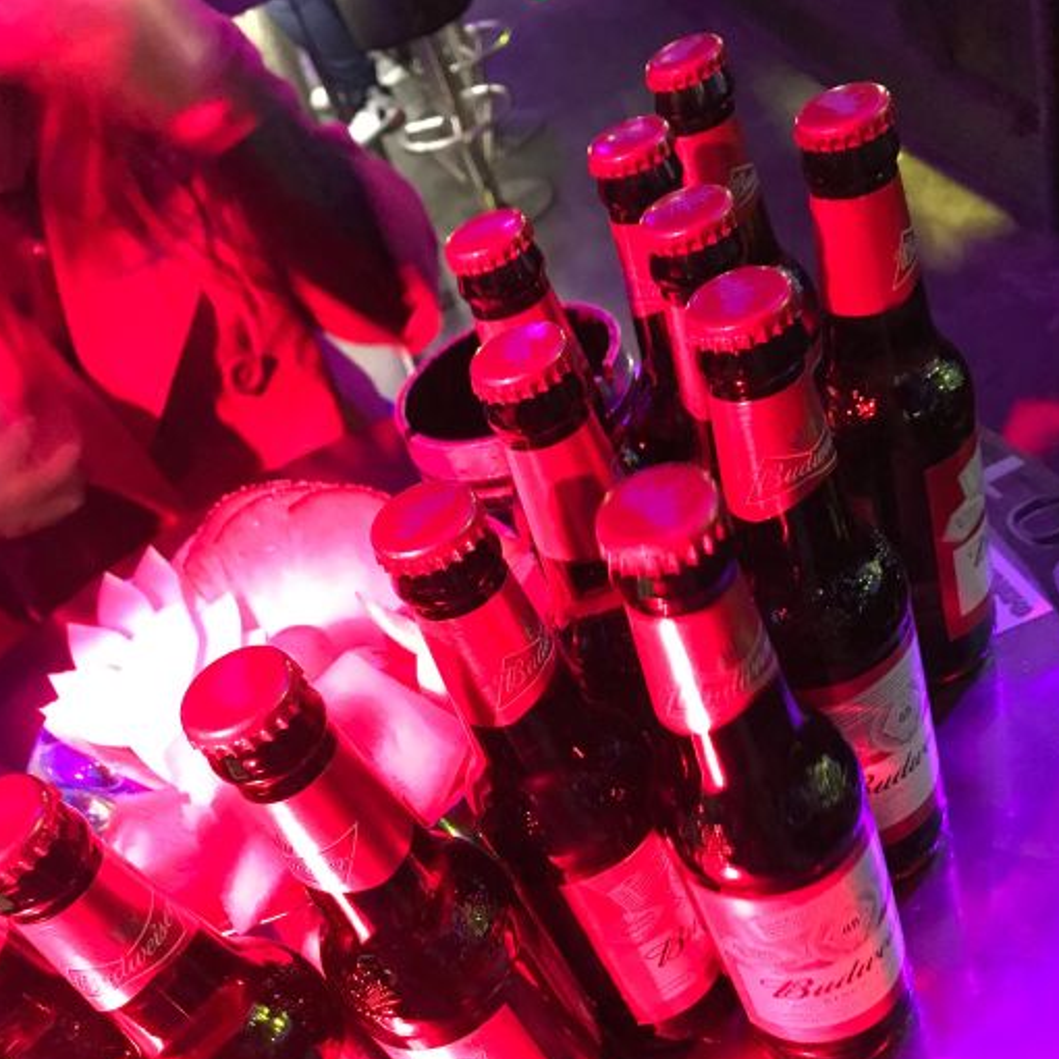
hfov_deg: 48.4
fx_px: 1177
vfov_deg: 47.5
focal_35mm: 34
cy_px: 721
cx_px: 535
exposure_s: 1/4
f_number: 1.8
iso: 250
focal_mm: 3.99
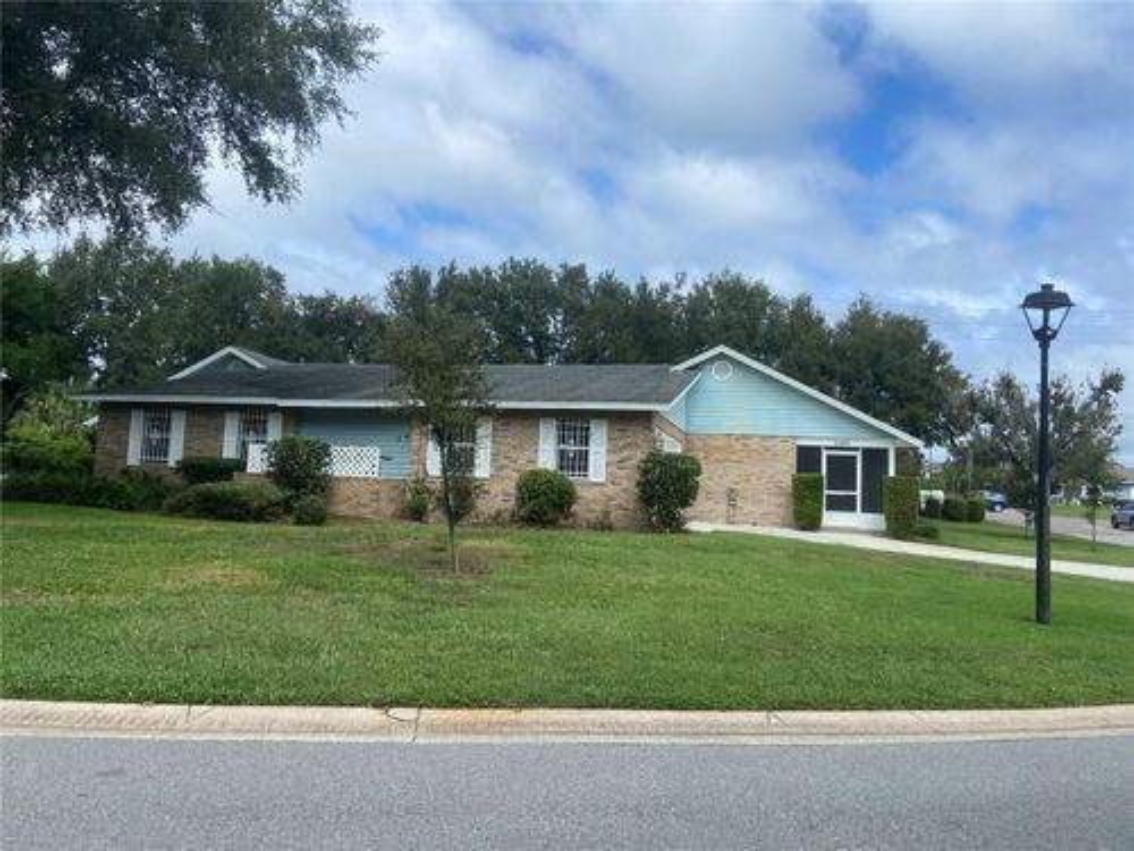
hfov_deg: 67.3
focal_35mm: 26
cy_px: 426
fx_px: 852
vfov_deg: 53.1
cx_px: 567
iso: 32
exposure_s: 1/3497
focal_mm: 4.25
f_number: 1.8
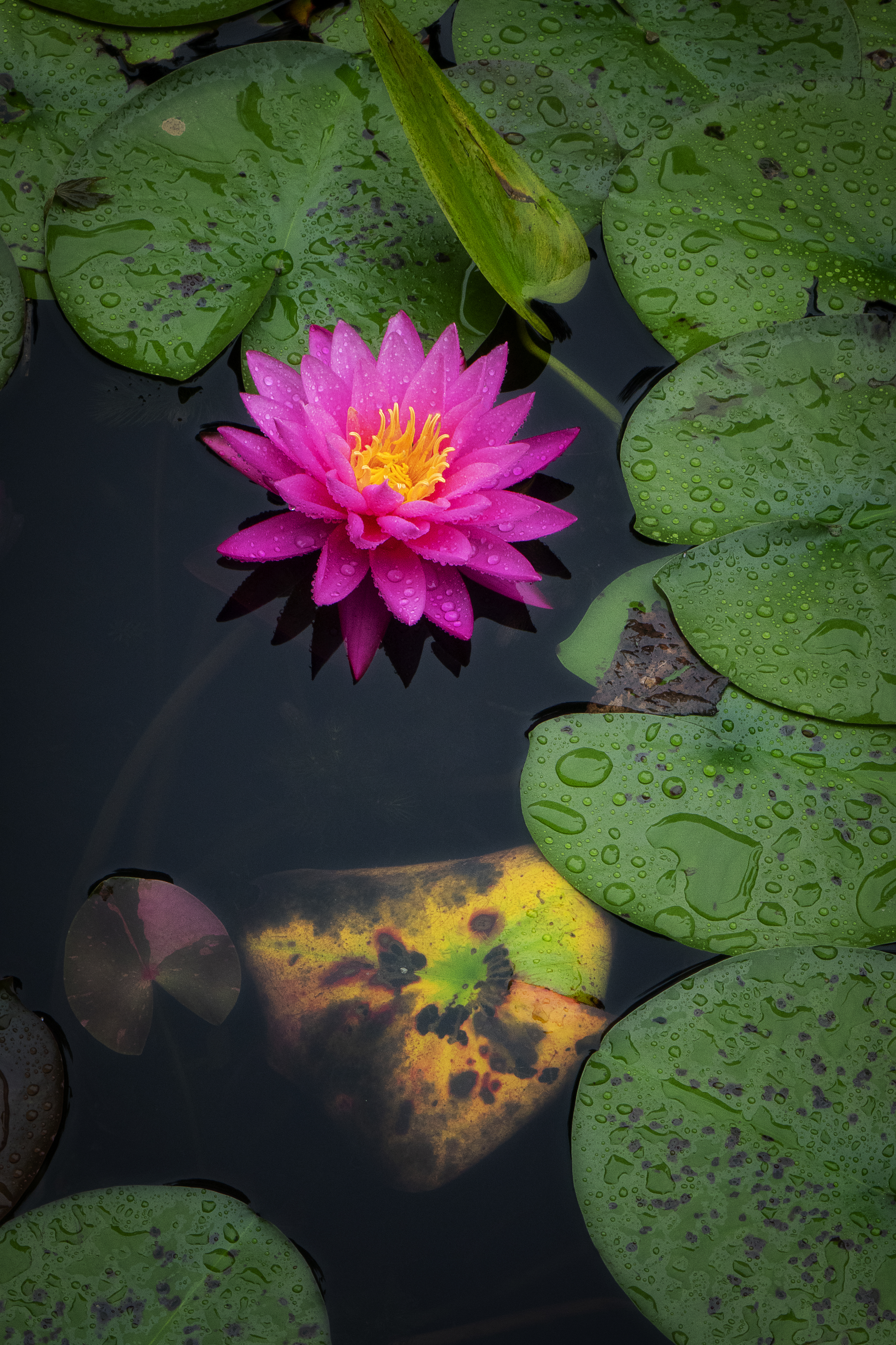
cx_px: 448
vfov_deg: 16.5
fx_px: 4629
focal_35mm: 124
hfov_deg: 11.1
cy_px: 672
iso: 640
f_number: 10
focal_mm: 45.37
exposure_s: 1/60
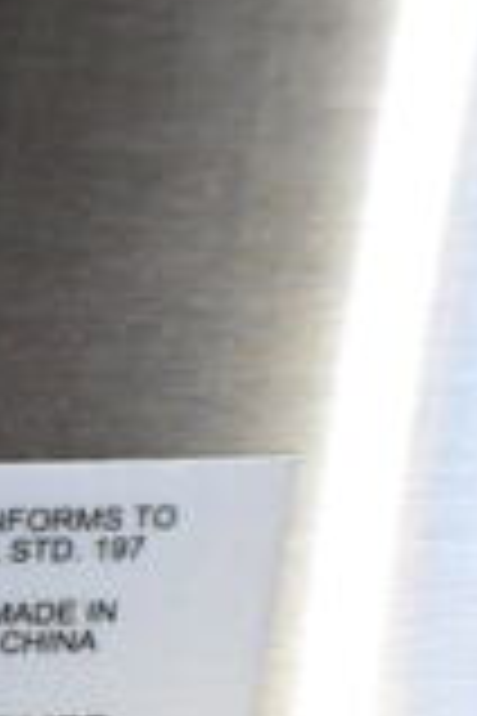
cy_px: 739
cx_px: -482
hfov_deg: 11.8
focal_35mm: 104
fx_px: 2067
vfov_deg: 19.0
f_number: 7.1
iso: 6400
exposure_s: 1/200
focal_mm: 18
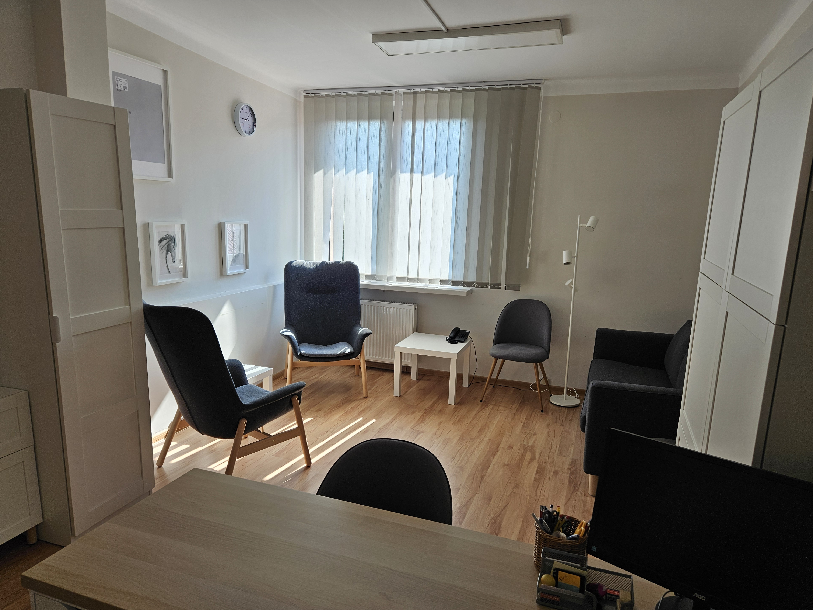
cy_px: 313
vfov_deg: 56.8
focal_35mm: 24
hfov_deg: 71.6
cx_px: 403
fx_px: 564
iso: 32
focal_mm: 5.4
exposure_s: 1/180
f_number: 1.8
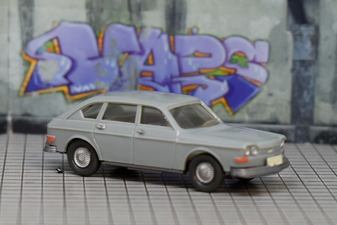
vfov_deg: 17.5
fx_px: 730
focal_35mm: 78
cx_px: 168
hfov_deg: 26.0
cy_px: 112
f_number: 5.6
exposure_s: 1/60
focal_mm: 52
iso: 400
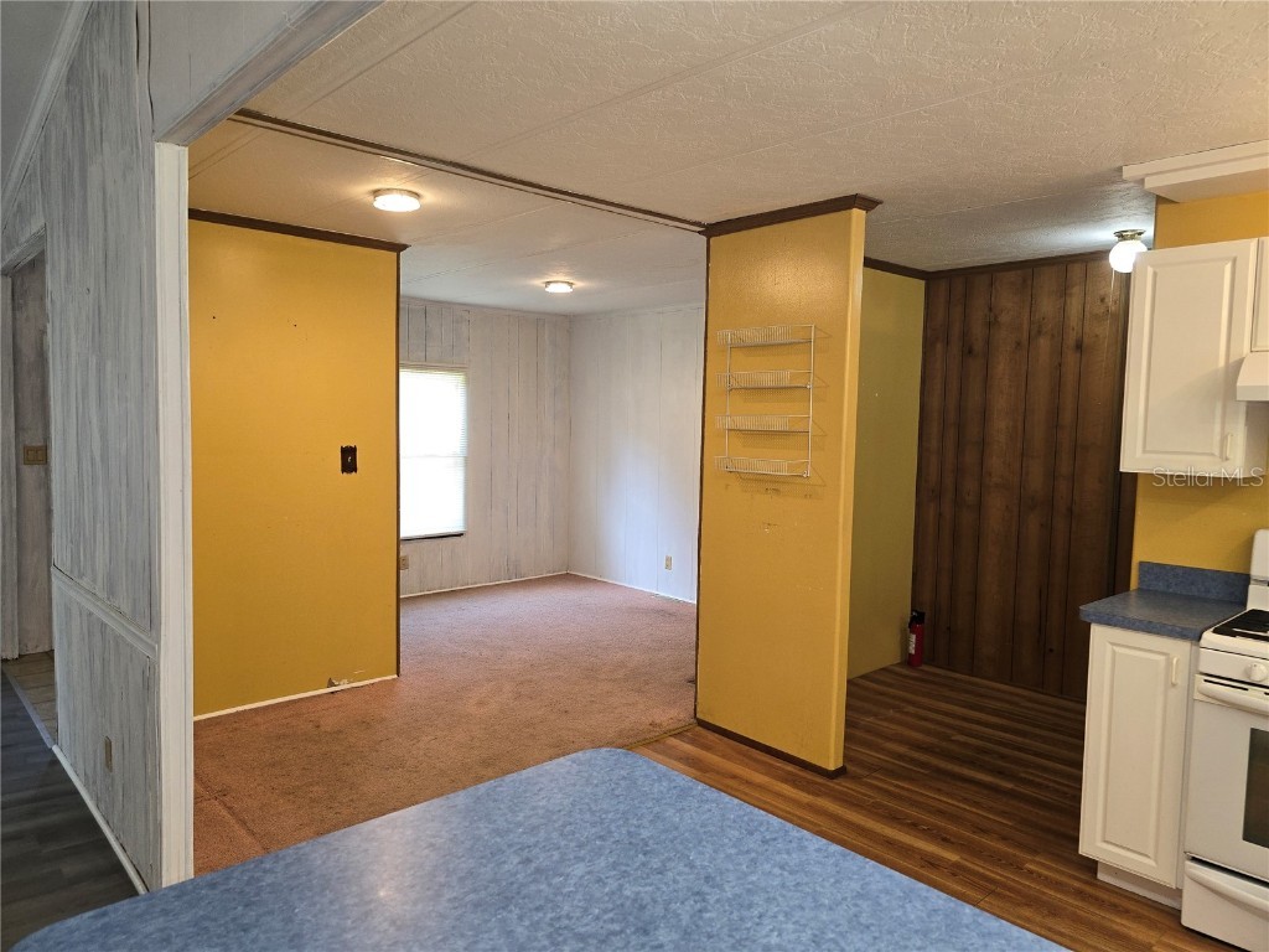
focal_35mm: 23
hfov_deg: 73.9
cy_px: 476
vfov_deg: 58.9
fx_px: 843
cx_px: 634
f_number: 1.7
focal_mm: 6.3
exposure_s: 1/60
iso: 100
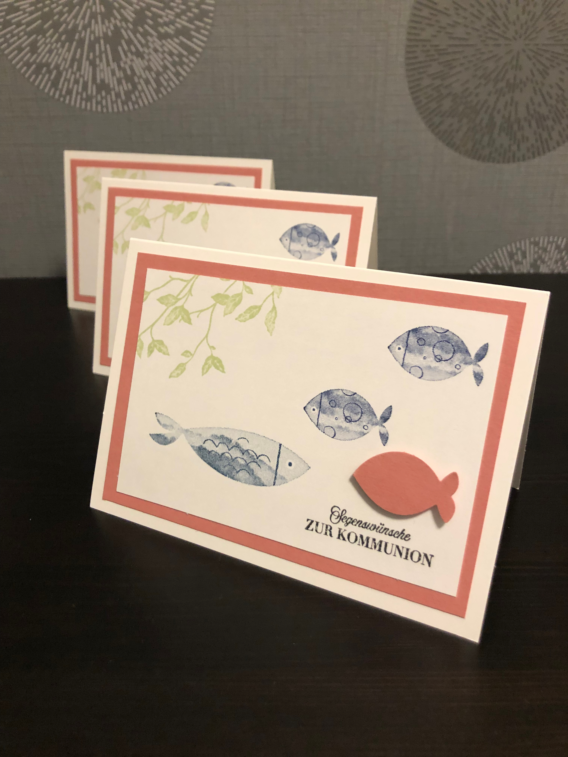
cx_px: 284
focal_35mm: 28
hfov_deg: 49.7
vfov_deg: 63.4
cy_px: 378
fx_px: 613
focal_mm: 3.99
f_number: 1.8
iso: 80
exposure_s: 1/15
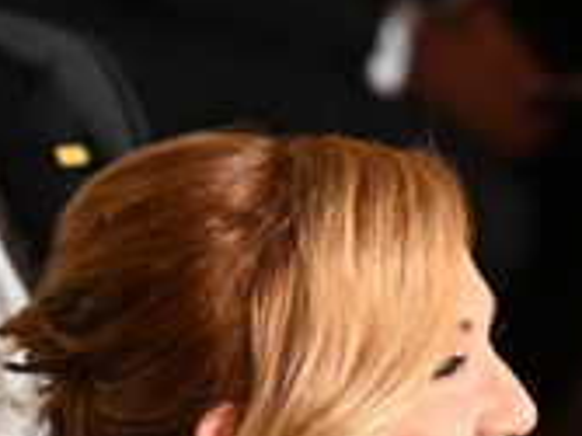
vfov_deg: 2.4
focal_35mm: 616
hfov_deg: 3.2
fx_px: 10349
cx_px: 711
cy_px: 317
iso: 8000
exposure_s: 1/200
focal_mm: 155
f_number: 4
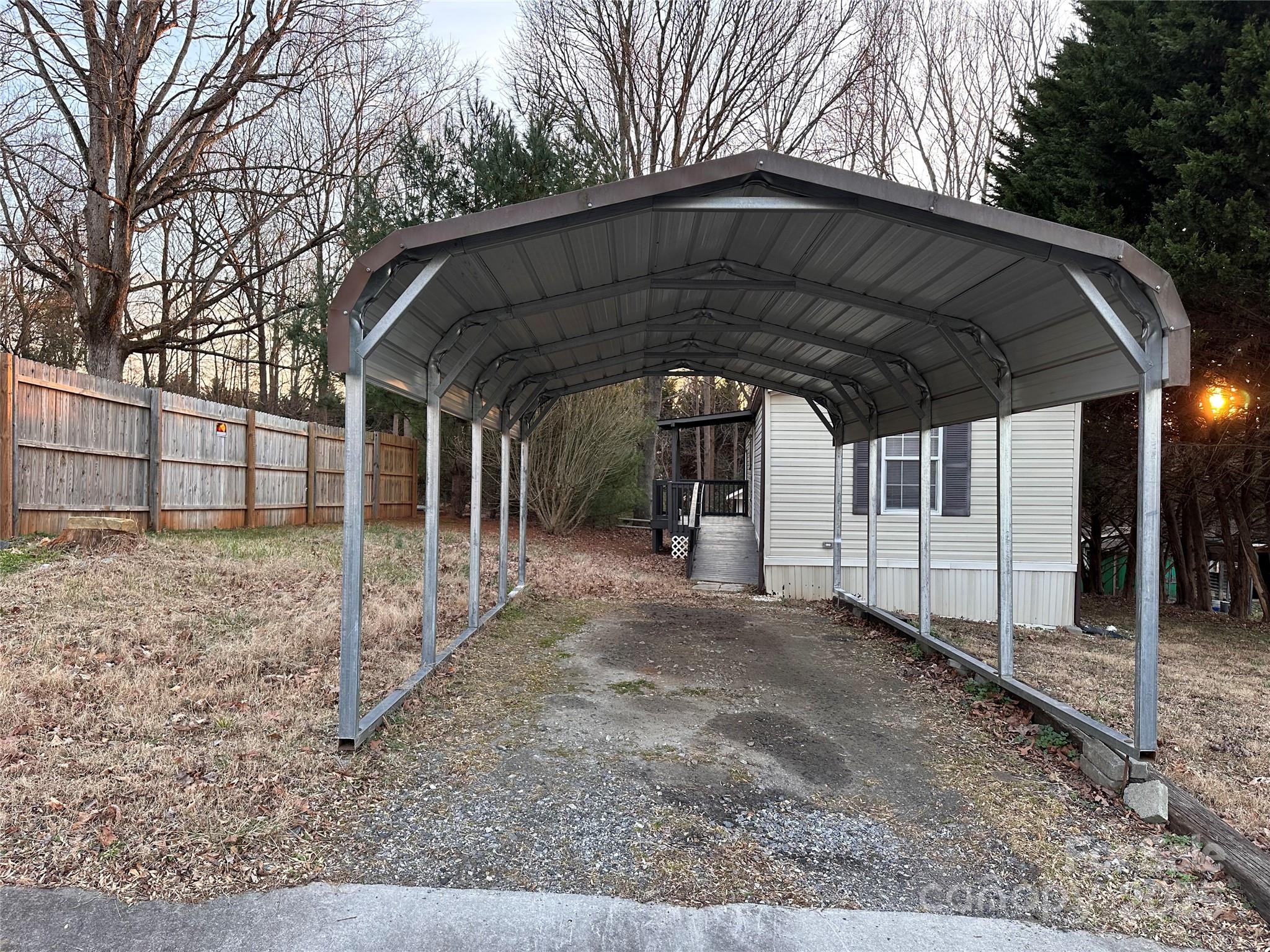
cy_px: 476
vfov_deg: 56.8
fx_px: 881
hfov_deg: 71.6
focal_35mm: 24
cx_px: 635
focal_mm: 6.86
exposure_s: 1/137
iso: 100
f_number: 1.78
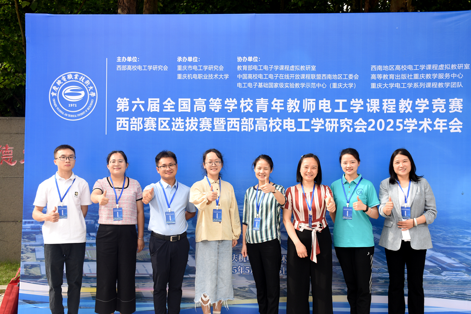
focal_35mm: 45
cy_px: 157
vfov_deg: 29.9
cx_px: 236
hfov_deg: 43.6
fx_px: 589
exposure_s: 1/125
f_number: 5.6
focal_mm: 30
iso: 100
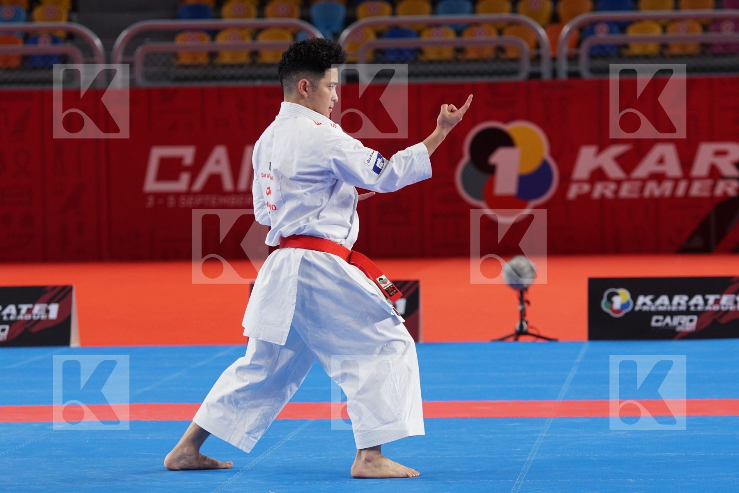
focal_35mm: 180
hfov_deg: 11.4
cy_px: 246
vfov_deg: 7.6
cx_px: 370
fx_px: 3695
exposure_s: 1/400
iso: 800
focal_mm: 120
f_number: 3.2
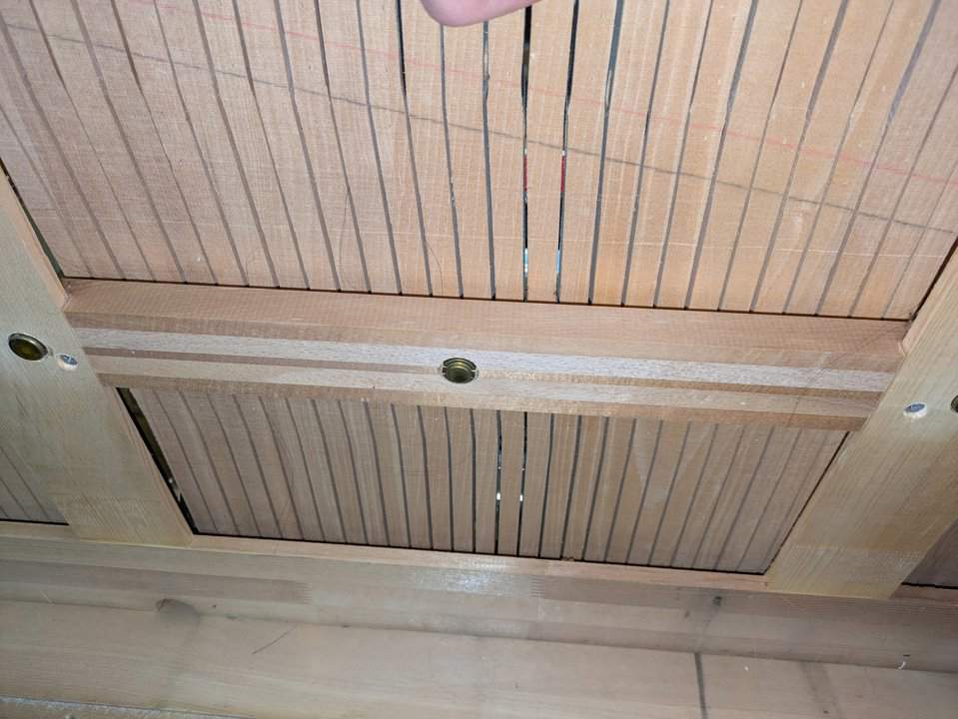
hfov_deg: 69.4
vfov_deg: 54.9
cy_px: 360
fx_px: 692
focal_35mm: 25
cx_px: 479
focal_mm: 5.43
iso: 407
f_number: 1.89
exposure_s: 1/60
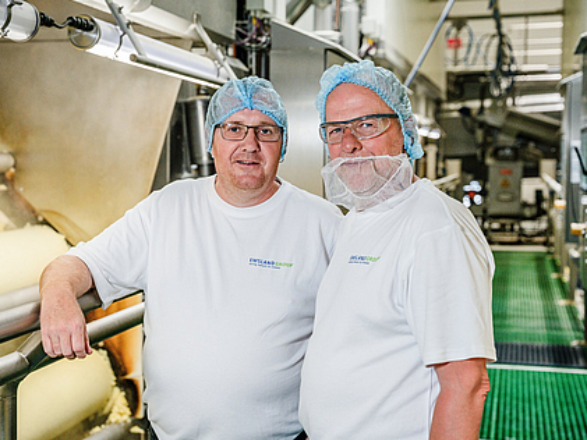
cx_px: 264
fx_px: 980
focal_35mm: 58
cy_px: 219
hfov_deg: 33.3
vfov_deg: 25.3
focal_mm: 52.7
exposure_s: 1/200
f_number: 4
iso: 2000
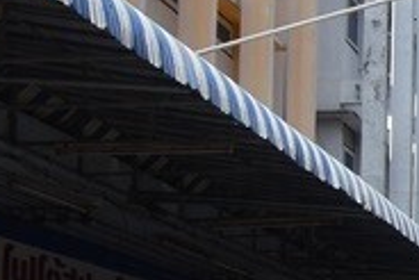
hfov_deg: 15.9
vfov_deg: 11.9
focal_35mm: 114
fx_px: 1328
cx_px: 695
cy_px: 283
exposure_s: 1/500
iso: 250
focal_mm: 20
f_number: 9
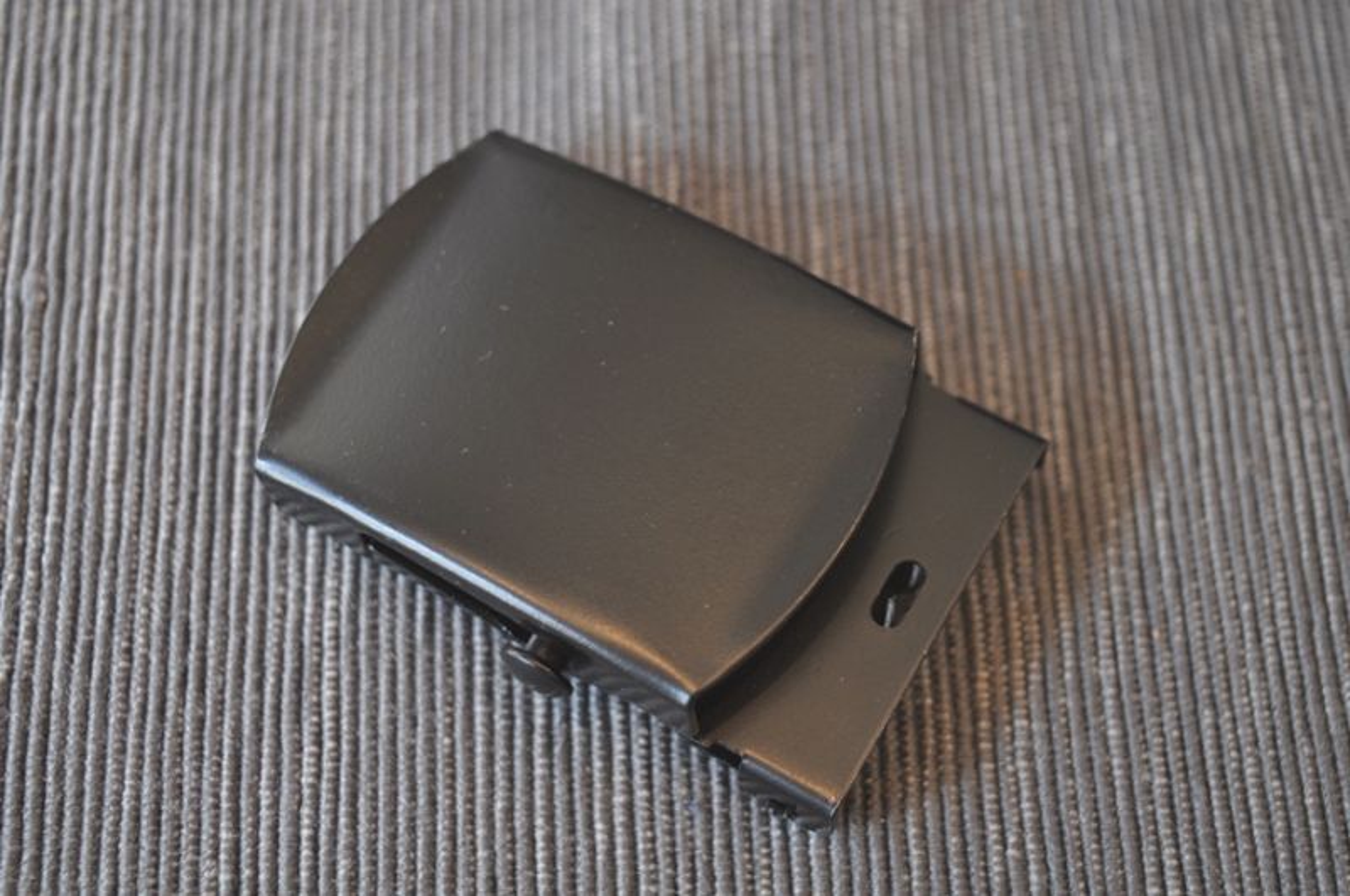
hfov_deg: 35.1
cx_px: 675
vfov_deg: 23.7
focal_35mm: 57
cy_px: 448
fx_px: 2134
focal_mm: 38
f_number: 4.8
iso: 720
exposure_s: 1/60
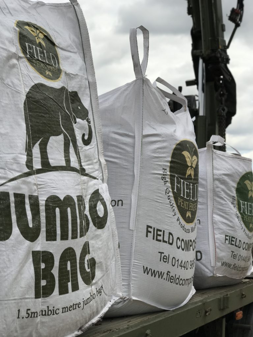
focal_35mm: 57
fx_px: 555
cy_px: 168
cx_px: 126
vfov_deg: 33.8
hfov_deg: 25.7
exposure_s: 1/1212
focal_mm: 6.6
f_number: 2.8
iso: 20
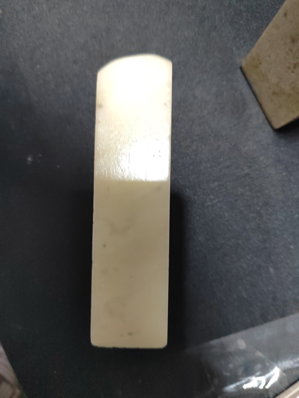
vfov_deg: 73.9
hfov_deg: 58.9
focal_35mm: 23
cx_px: 150
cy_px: 199
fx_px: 265
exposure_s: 1/33
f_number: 1.9
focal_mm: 5.52
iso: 3200
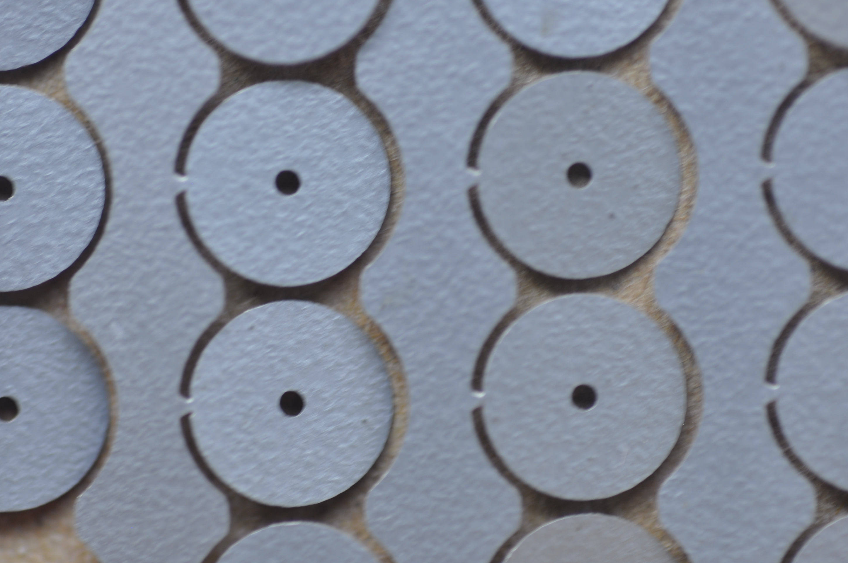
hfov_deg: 20.4
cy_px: 279
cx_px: 440
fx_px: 2353
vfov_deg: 13.7
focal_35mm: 100
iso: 200
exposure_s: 1/30
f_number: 5
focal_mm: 60
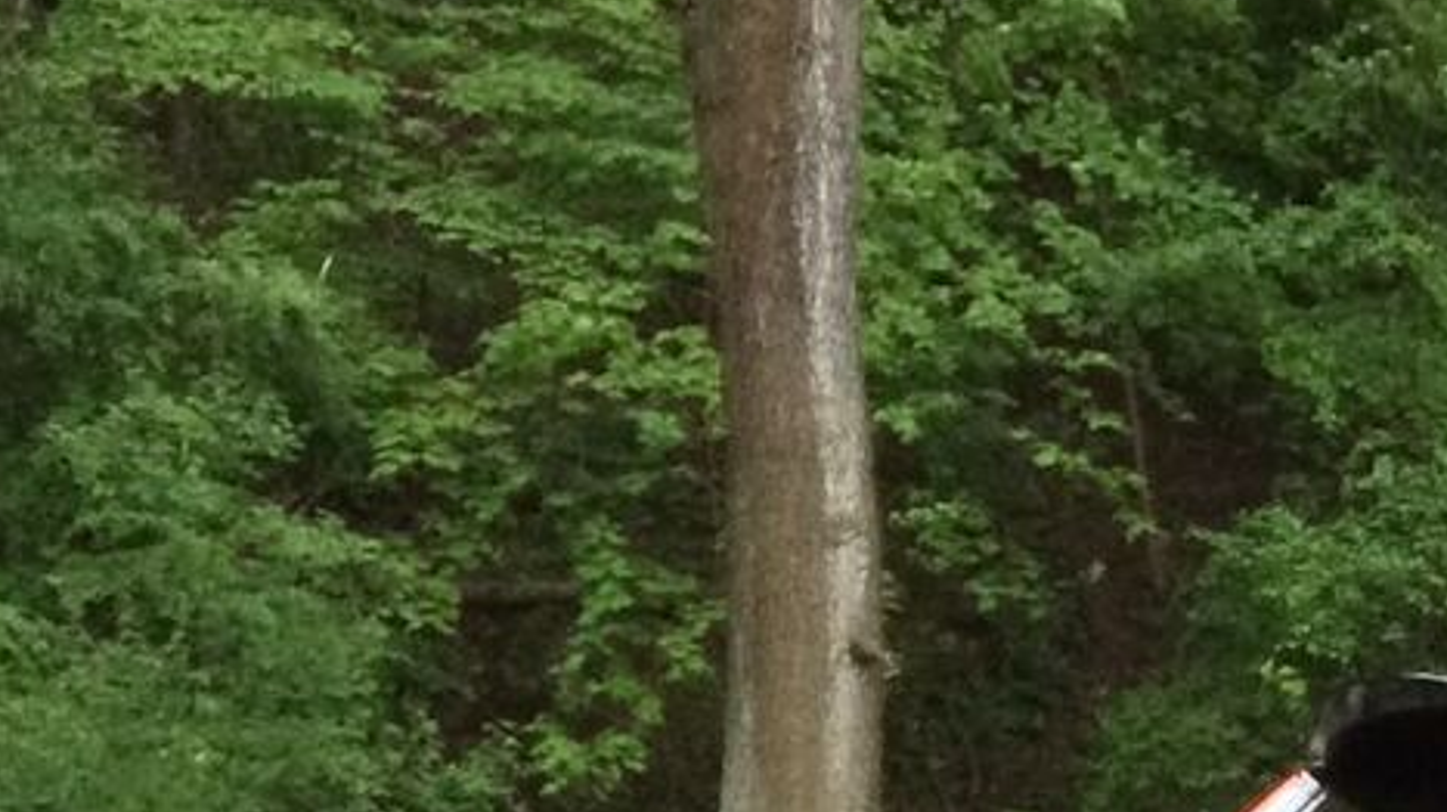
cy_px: 1686
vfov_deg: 8.7
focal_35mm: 130
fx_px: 4985
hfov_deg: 14.2
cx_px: 2748
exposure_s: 1/33
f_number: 2.2
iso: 320
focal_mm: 4.15
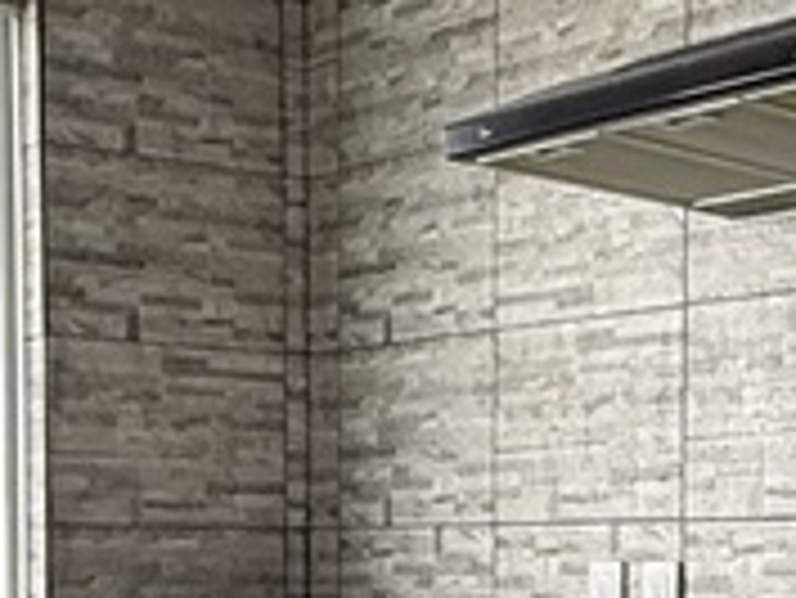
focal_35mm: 95
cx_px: 661
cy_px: 724
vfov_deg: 15.0
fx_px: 2186
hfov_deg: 20.4
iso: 250
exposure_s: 1/120
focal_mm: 2.22
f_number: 2.2
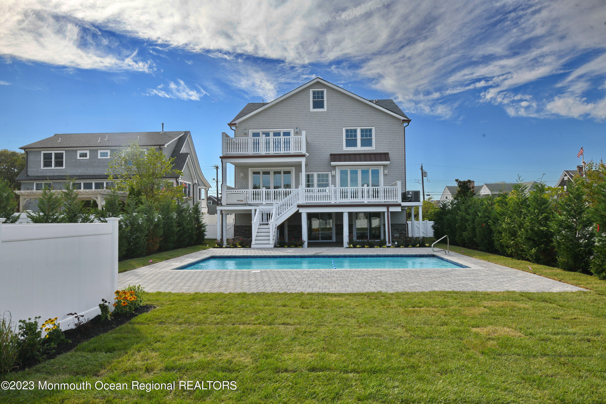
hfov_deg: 73.7
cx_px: 303
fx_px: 404
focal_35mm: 24
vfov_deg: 53.1
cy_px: 202
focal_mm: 24
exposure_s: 1/640
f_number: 13
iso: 400
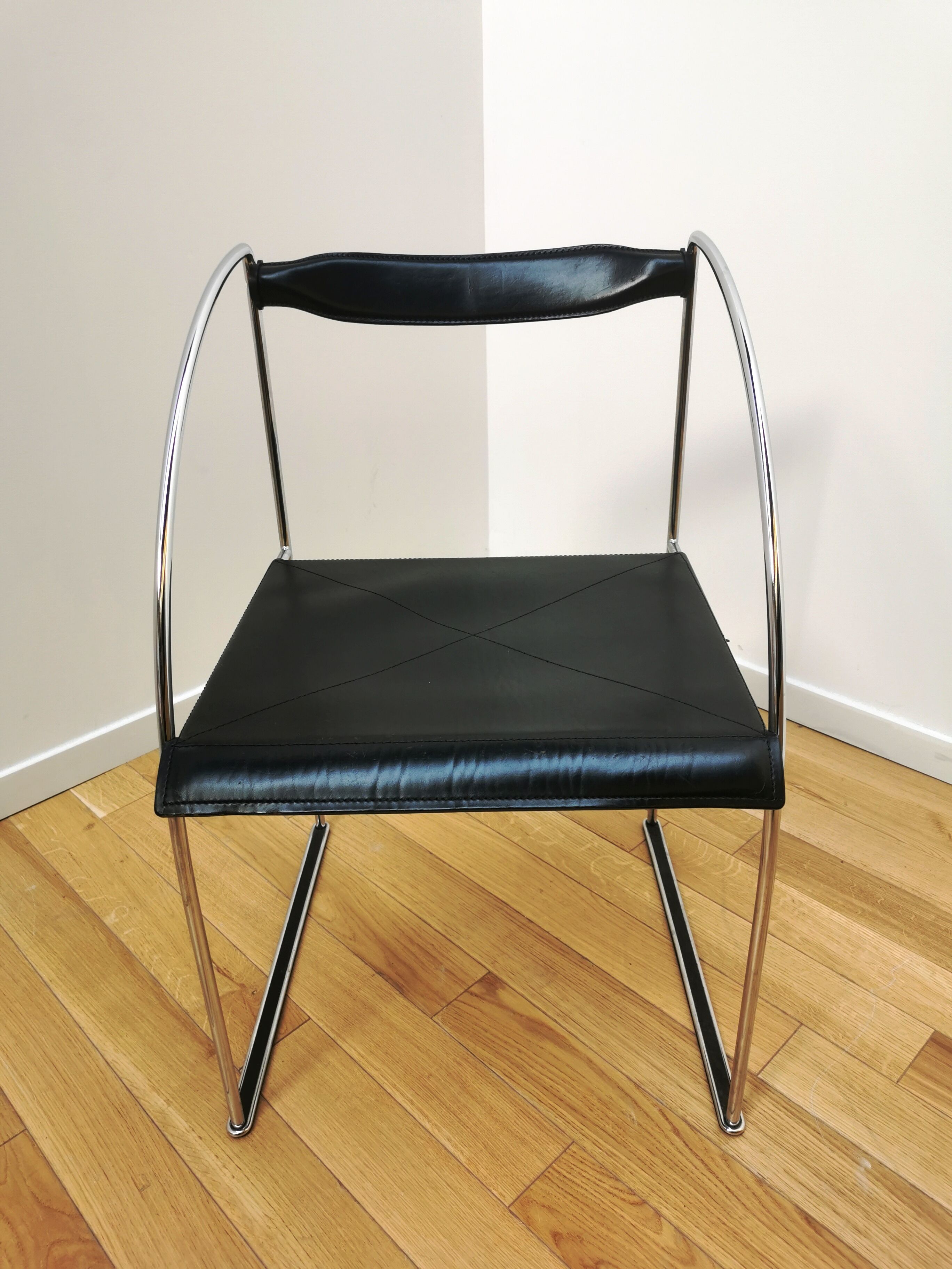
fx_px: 990
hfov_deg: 51.4
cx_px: 476
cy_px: 634
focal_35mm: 27
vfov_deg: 65.3
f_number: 1.8
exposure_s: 1/100
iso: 50
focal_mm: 5.58
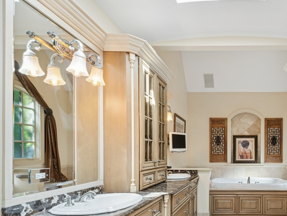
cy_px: 156
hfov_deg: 63.1
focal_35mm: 25
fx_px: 207
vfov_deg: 53.0
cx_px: 232
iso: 100
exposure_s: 1/8
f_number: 10
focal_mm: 14
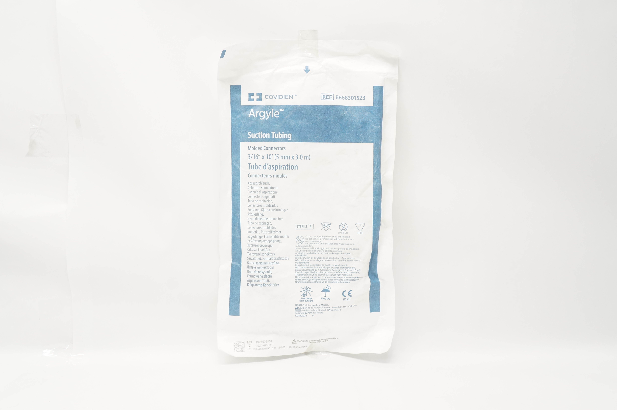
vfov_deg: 36.8
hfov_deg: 53.2
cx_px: 308
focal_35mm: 36
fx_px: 616
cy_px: 205
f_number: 7.1
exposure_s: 1/40
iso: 800
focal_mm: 24
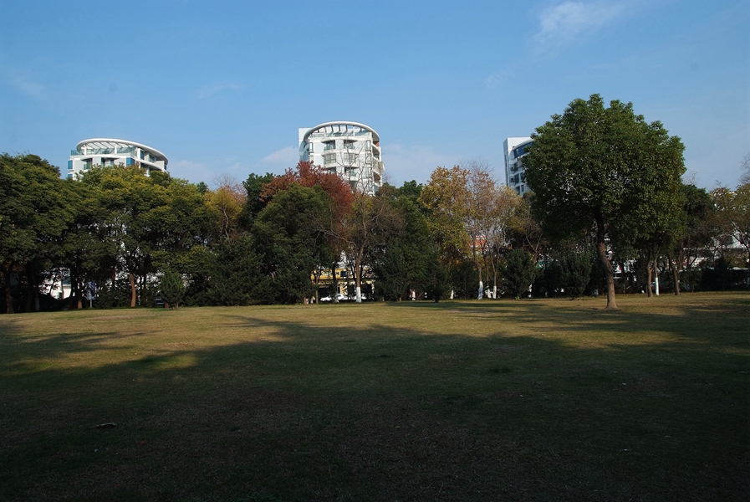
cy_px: 251
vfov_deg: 28.1
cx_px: 375
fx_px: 1001
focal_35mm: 48
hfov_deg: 41.1
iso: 200
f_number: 9
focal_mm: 32
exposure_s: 1/320
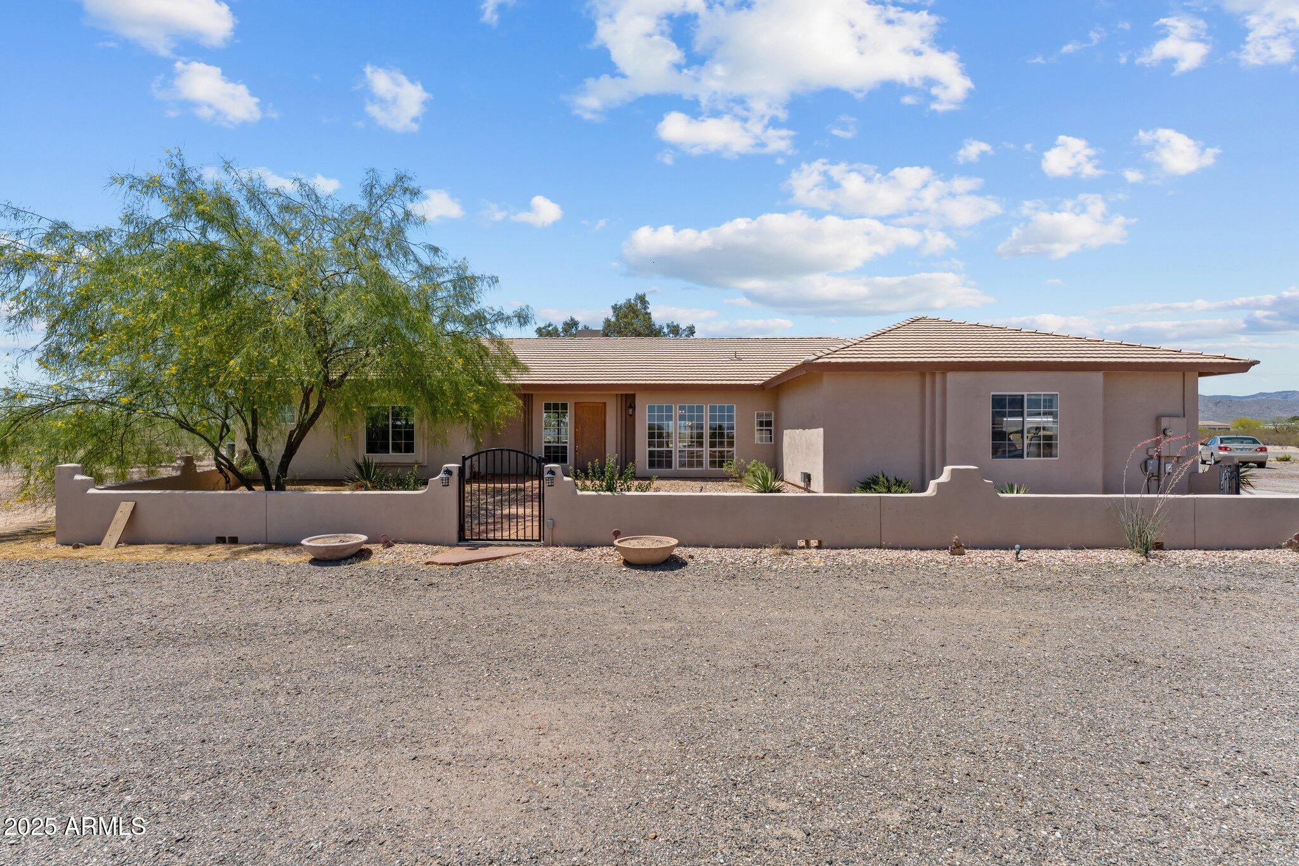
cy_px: 433
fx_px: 541
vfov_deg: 77.3
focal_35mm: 15
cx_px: 650
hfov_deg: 100.4
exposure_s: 1/1600
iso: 400
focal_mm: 15
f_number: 8
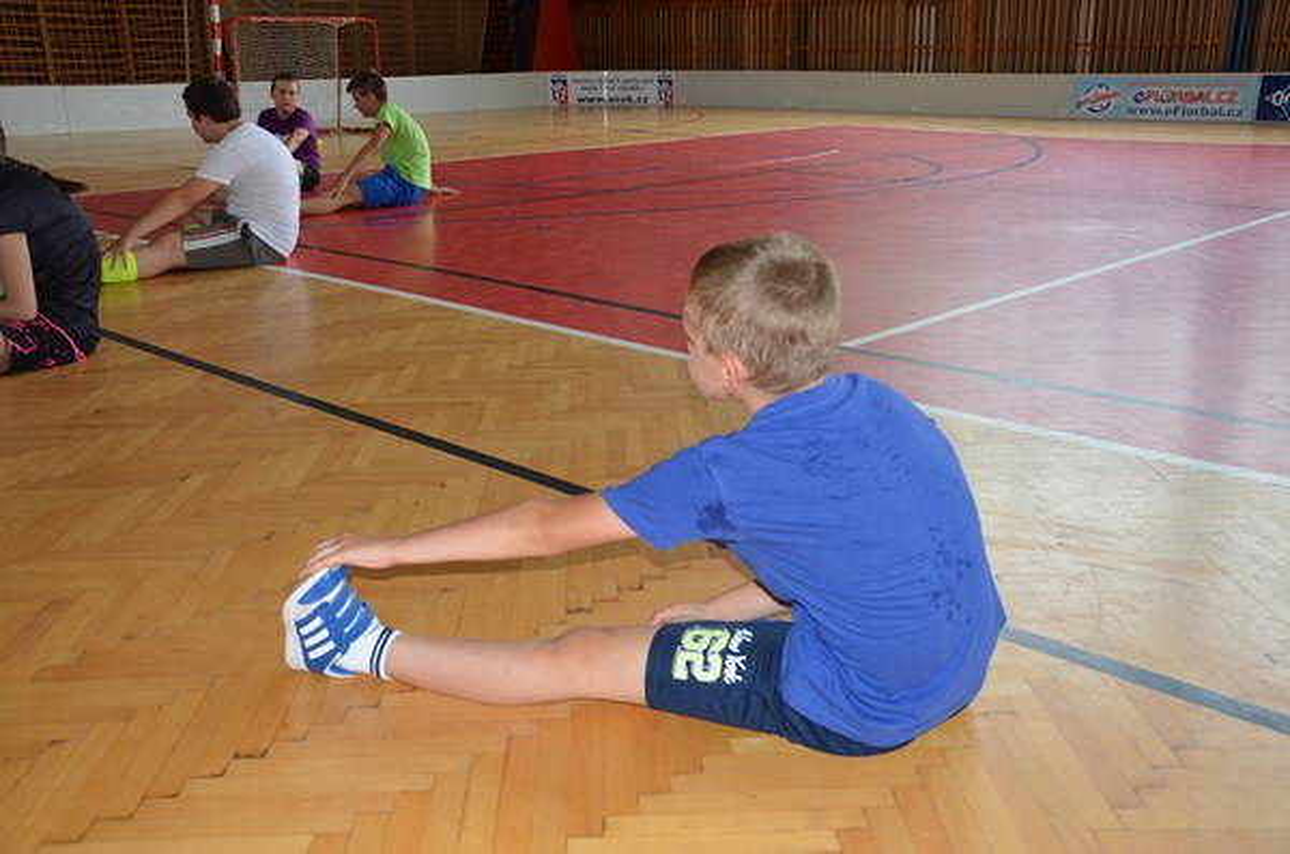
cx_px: 645
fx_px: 1287
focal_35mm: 36
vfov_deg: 36.7
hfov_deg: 53.2
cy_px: 427
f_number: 5.6
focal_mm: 24
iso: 110
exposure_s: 1/30
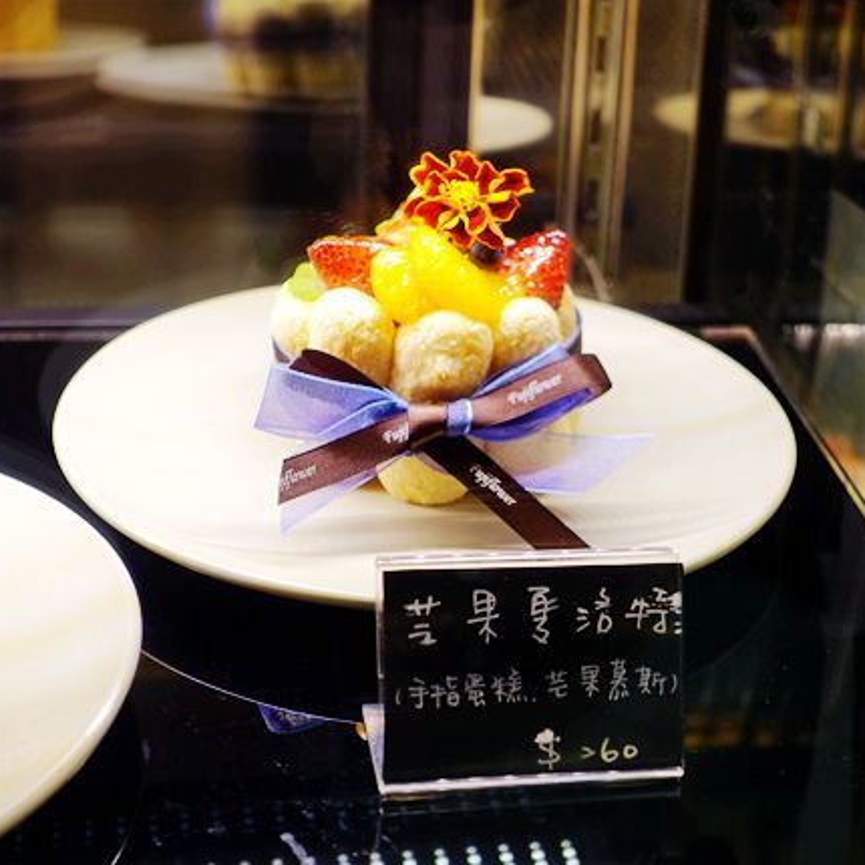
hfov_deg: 23.9
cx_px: 531
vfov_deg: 24.0
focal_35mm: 72
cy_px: 431
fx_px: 2036
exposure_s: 1/60
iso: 160
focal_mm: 20.63
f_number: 2.8
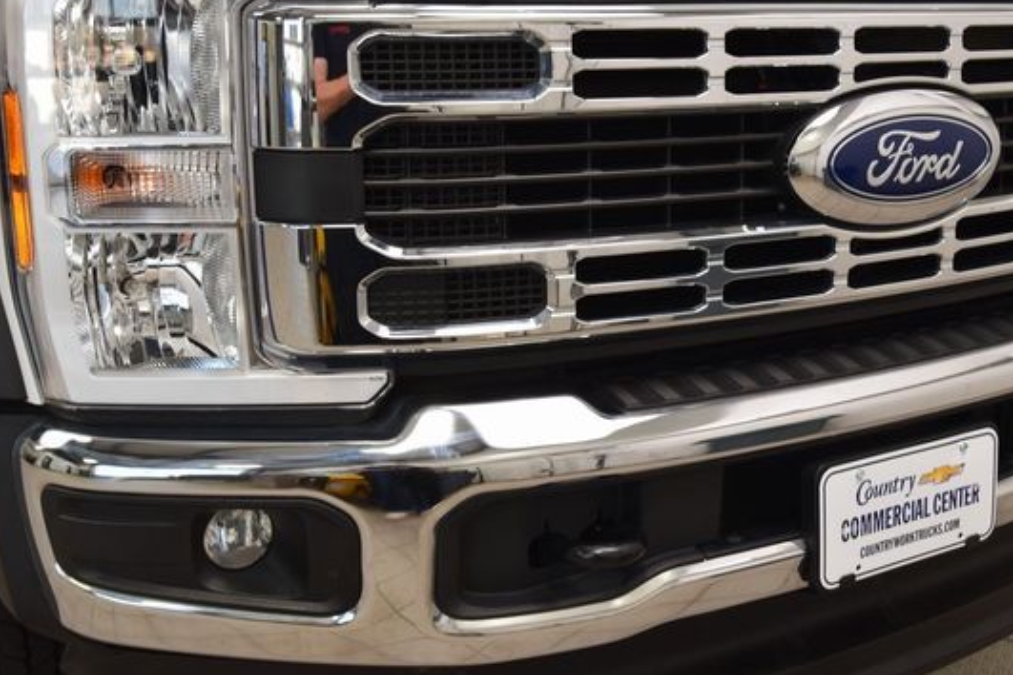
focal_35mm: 47
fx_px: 1322
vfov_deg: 28.6
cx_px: 603
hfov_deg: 41.7
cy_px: 295
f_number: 7.1
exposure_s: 1/30
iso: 500
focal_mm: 26
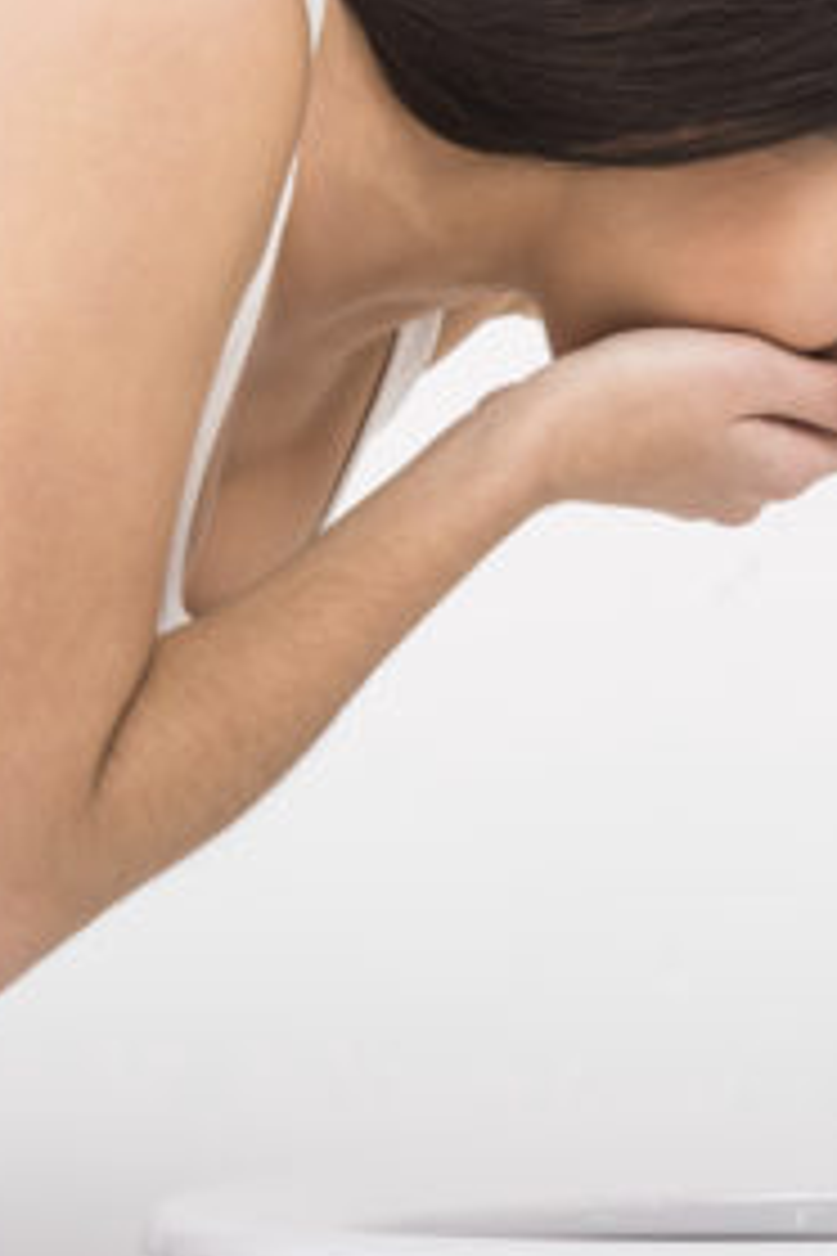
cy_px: 290
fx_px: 12694
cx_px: 644
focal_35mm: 364
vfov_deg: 5.7
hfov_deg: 3.8
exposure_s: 1/125
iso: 400
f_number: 4.5
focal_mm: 145
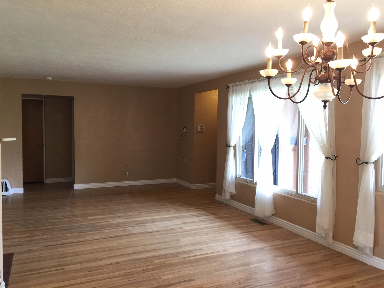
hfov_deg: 61.7
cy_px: 144
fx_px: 322
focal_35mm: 29
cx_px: 192
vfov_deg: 48.2
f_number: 2.2
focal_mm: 4.15
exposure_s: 1/33
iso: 50
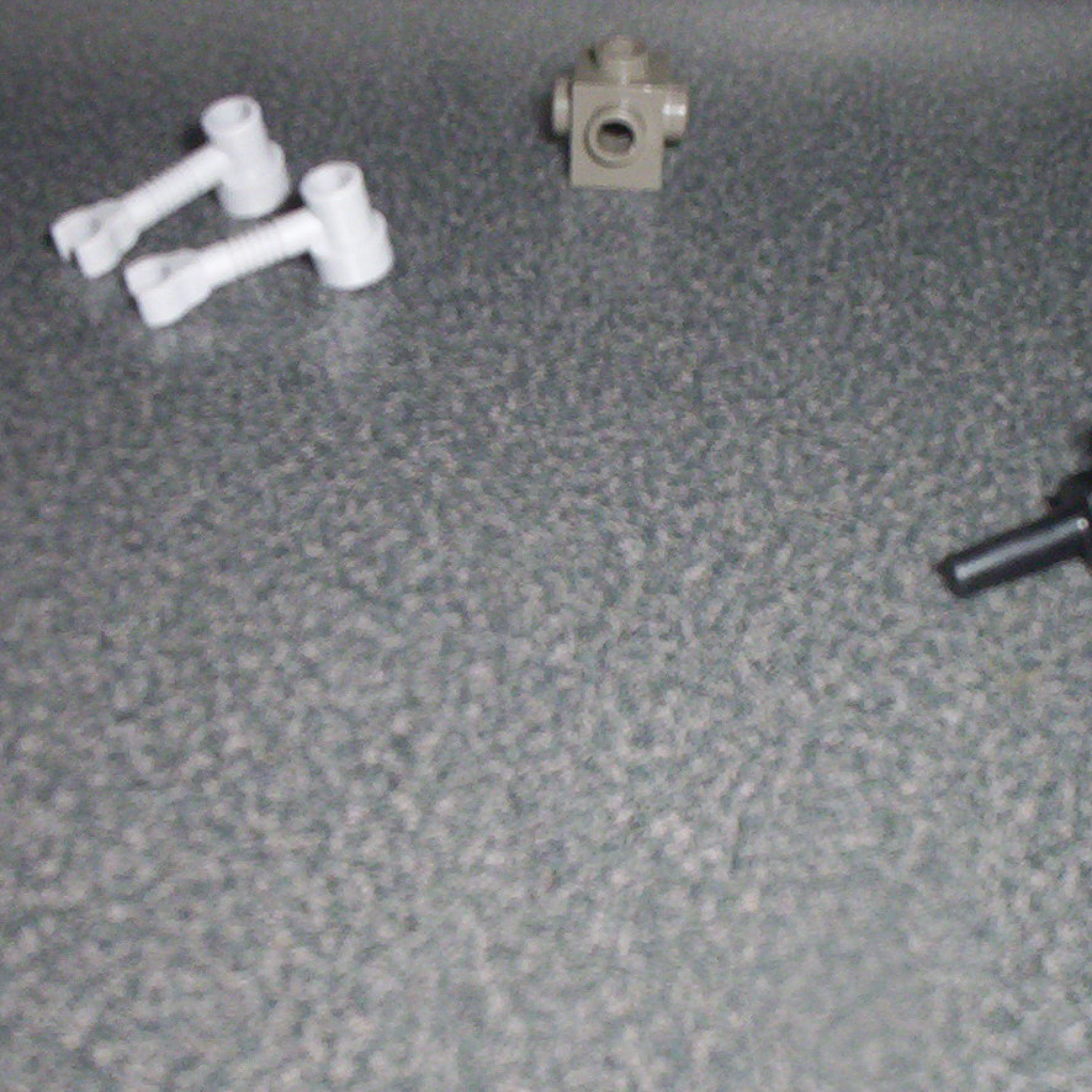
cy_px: 659
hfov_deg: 27.7
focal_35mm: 62
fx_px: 2213
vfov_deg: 27.7
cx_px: 483
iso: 140
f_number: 4.5
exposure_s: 1/60
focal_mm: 4.99
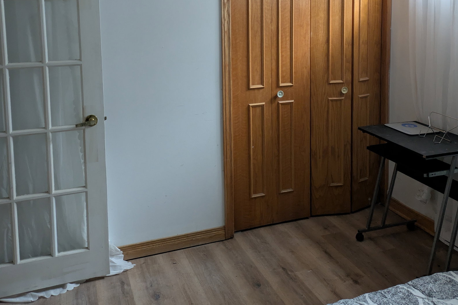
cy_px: 58
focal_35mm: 35
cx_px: 229
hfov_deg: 54.4
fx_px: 445
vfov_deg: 36.5
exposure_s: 1/24
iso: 285
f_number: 1.89
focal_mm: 5.43
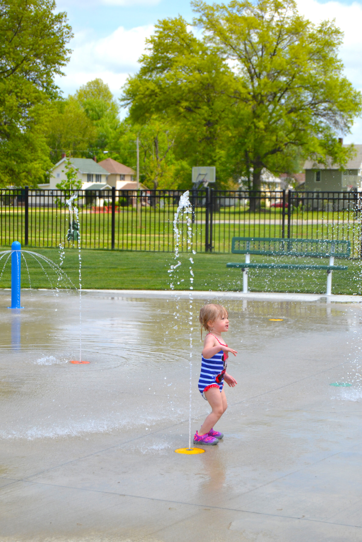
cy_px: 271
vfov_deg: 27.0
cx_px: 181
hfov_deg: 18.2
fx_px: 1131
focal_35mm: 75
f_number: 5.6
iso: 400
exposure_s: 1/1250
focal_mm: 50
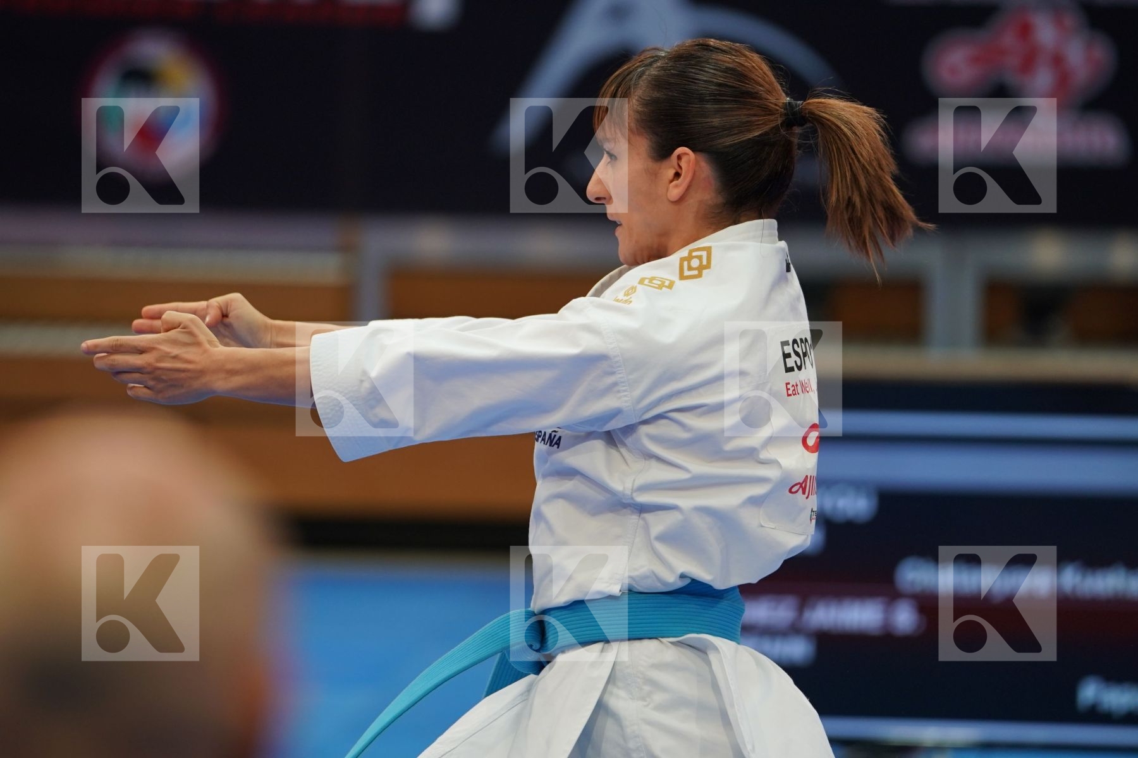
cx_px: 569
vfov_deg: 4.6
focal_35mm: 300
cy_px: 379
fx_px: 9483
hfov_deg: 6.9
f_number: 2.8
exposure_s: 1/500
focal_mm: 200
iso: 640
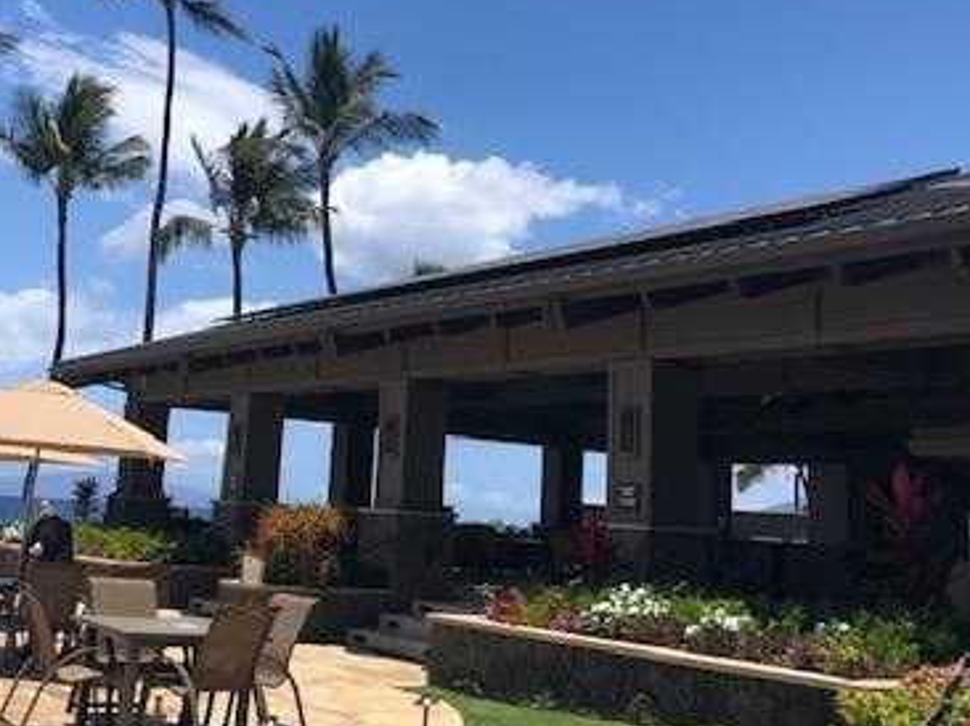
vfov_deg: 29.4
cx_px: 358
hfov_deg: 38.7
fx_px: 1372
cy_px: 223
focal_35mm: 49
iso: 20
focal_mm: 3.99
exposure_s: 1/2288
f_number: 1.8
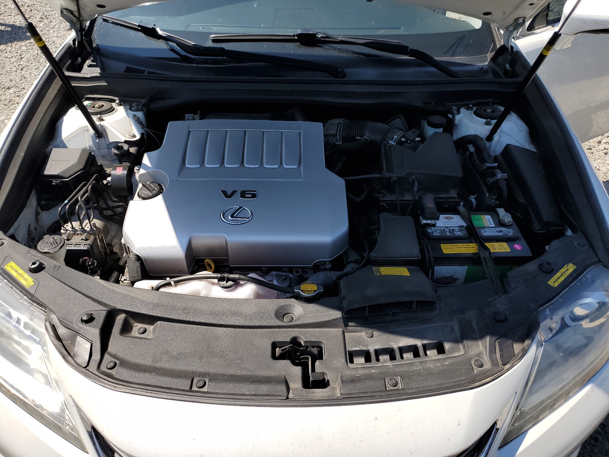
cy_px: 228
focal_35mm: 26
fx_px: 457
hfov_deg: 67.3
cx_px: 304
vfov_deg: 53.1
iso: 50
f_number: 1.5
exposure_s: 1/3333
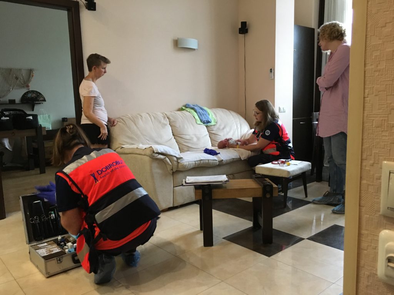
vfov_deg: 48.2
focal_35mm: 29
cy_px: 148
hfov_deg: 61.7
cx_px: 197
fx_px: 330
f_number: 2.2
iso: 200
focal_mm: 4.15
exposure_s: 1/17
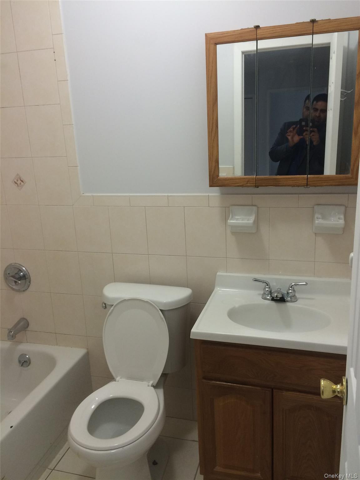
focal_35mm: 29
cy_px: 240
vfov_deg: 61.7
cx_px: 180
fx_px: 402
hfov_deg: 48.2
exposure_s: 1/30
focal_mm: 4.15
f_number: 2.2
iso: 80
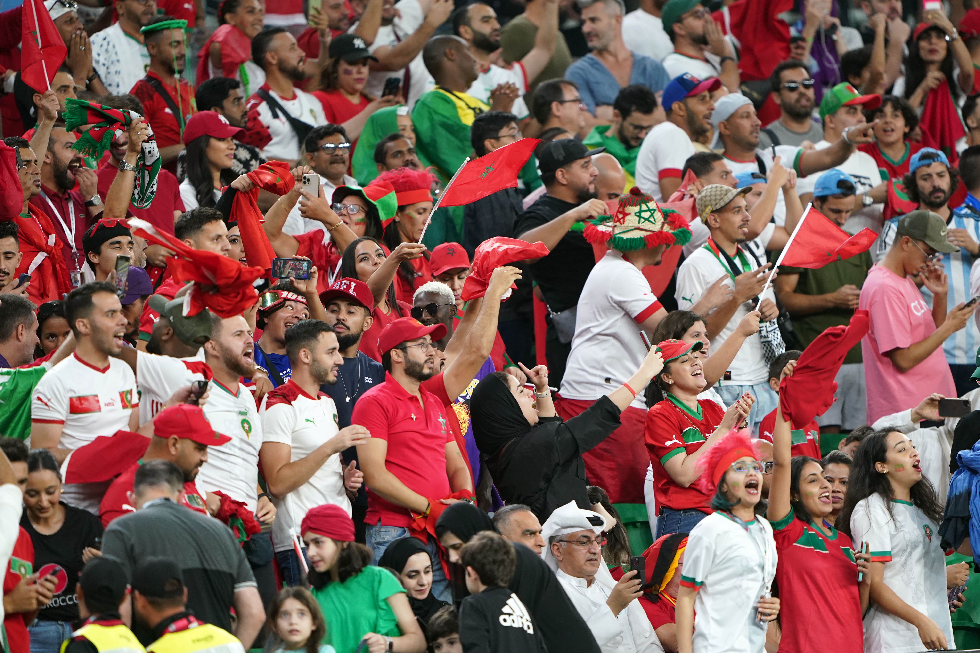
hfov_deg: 5.2
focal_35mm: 400
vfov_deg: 3.4
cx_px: 490
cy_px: 326
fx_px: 10888
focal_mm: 400
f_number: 2.8
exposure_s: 1/1000
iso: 2500
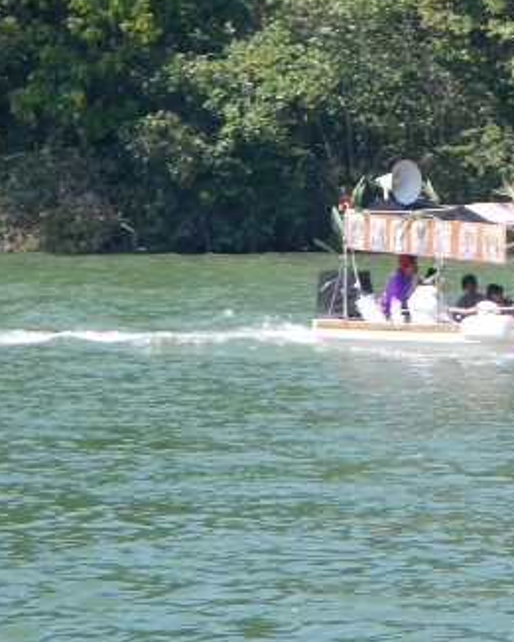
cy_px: 233
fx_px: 5569
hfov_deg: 5.3
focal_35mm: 293
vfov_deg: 6.6
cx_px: 587
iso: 125
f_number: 4.8
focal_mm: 25
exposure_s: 1/320
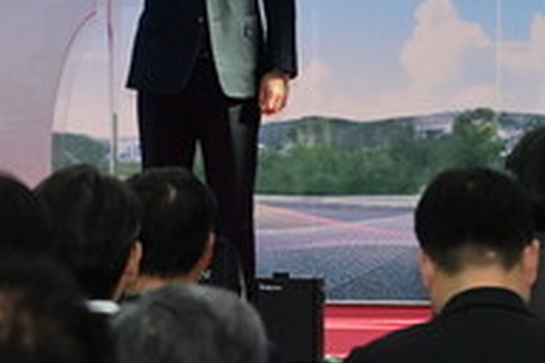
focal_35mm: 558
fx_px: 8447
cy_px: 69
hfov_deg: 3.7
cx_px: 82
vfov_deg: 2.5
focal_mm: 160
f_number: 8
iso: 5000
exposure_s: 1/250
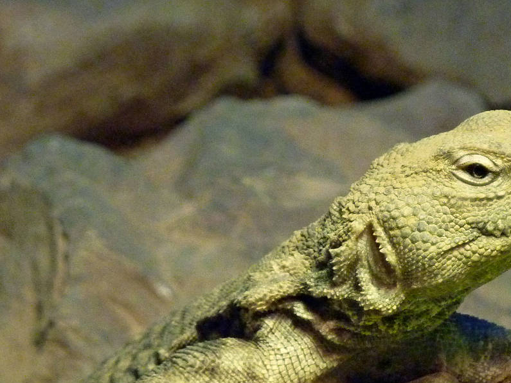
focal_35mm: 340
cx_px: 458
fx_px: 5018
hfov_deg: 5.8
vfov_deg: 4.4
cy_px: 303
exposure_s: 1/125
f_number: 4.5
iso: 640
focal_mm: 27.8
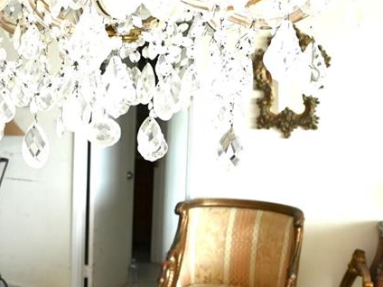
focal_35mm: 65
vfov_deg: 22.6
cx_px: -55
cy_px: 164
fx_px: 719
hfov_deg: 27.0
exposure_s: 1/80
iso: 200
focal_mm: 14
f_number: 4.5
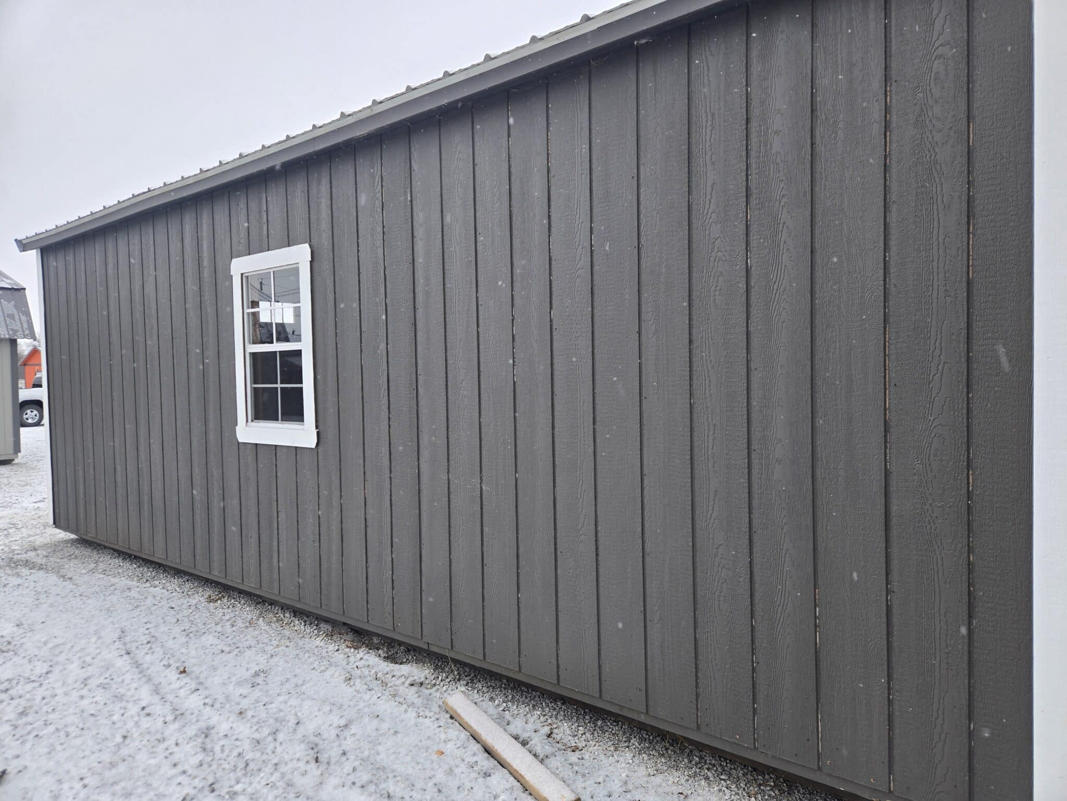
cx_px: 534
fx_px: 709
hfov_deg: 73.9
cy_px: 400
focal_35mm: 23
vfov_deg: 58.9
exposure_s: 1/351
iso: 25
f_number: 1.8
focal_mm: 5.4
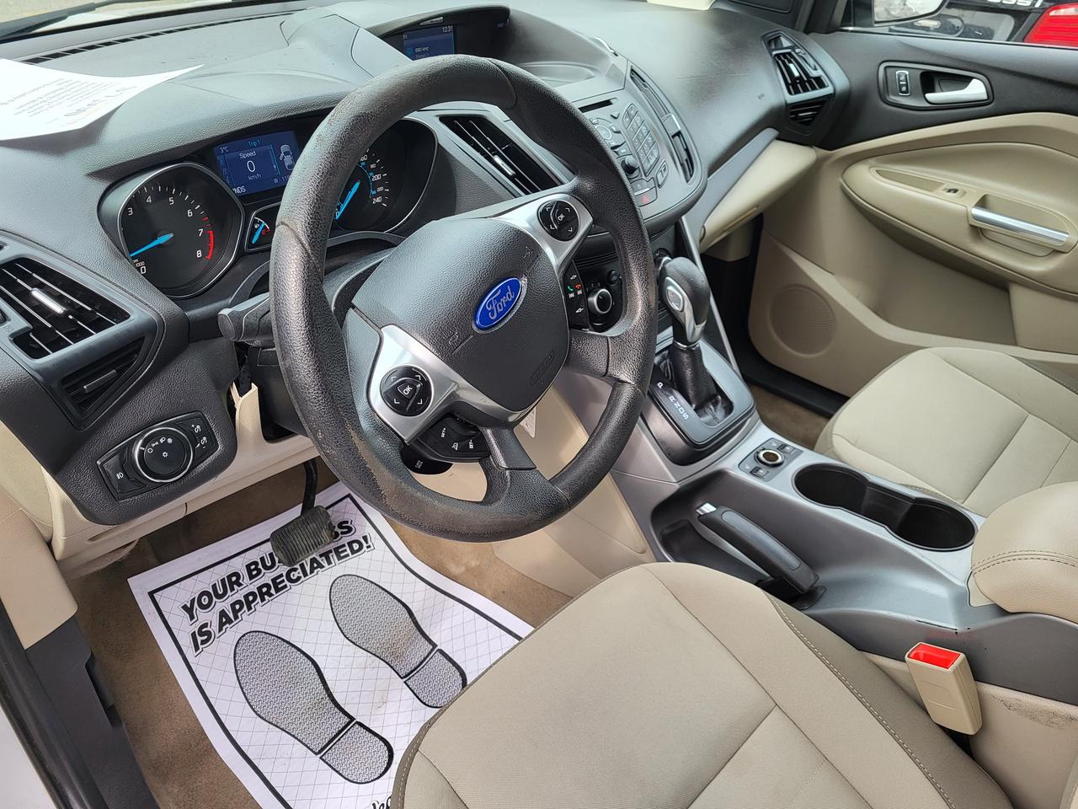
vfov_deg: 53.1
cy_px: 404
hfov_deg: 67.3
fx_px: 810
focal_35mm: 26
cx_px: 539
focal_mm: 5.4
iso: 40
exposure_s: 1/212
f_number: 1.8
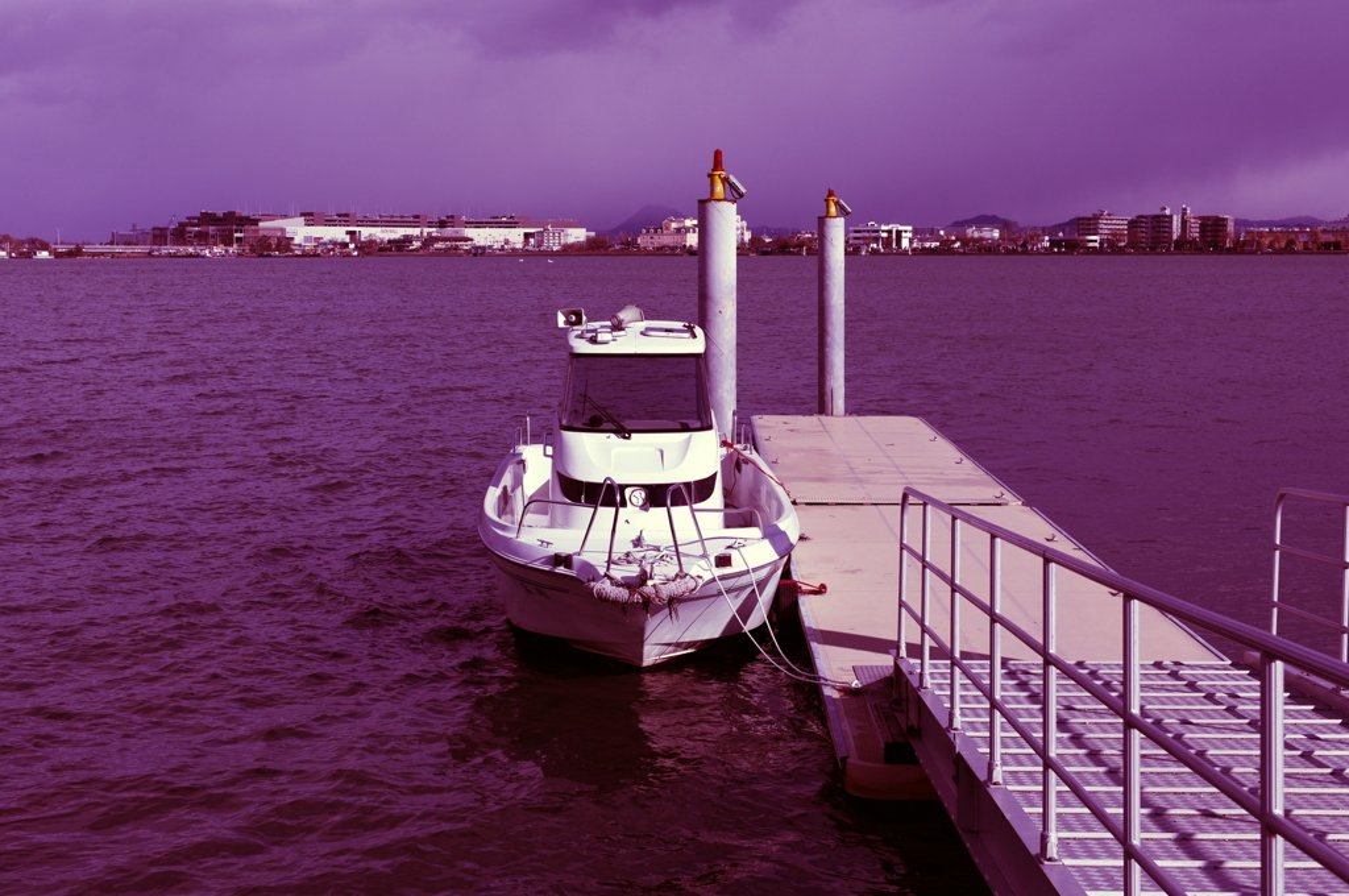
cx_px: 674
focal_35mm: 52
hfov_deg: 38.2
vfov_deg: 25.9
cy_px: 448
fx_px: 1946
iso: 100
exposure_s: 1/1250
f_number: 6.3
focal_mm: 35
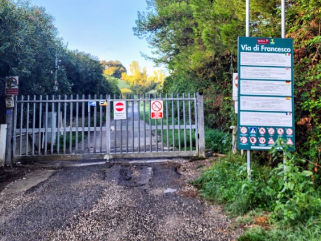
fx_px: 334
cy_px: 82
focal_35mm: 36
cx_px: 159
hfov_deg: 51.3
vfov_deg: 39.3
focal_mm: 6.4
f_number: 1.8
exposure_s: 1/180
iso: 25
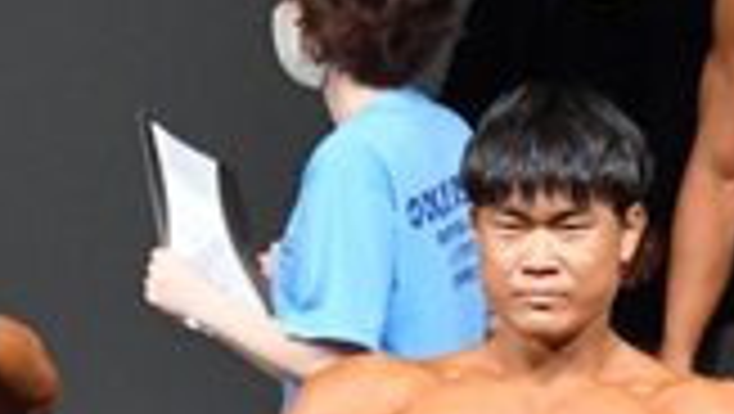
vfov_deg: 1.0
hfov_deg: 1.7
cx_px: -101
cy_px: 936
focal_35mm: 1270
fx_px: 24738
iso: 5000
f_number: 5.6
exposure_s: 1/400
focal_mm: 170
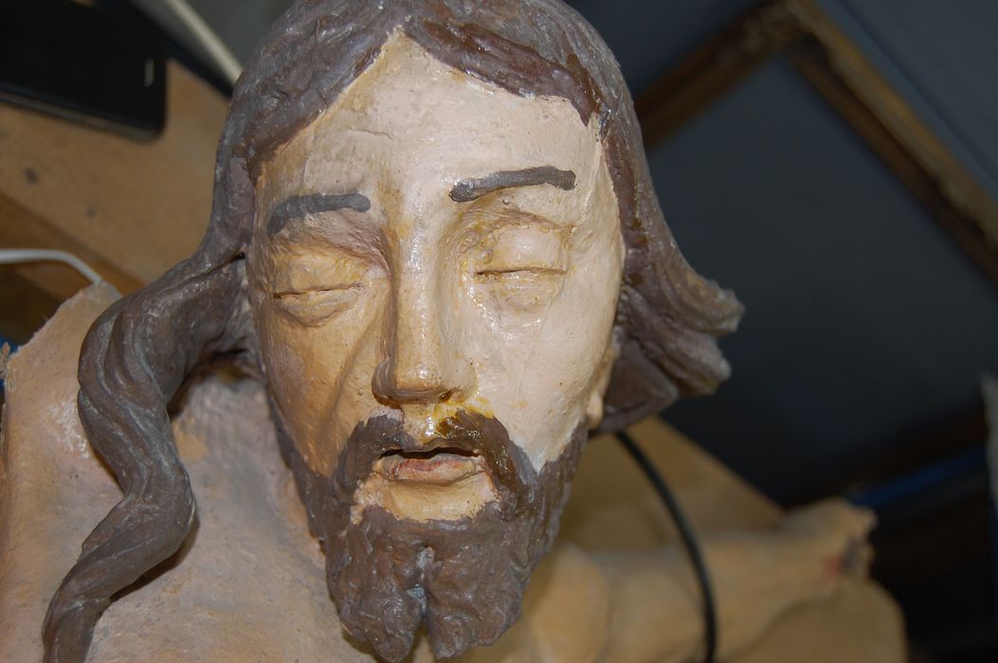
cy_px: 332
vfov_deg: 34.1
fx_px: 1080
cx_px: 499
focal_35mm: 39
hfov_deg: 49.6
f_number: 4.2
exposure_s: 1/60
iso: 200
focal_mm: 26
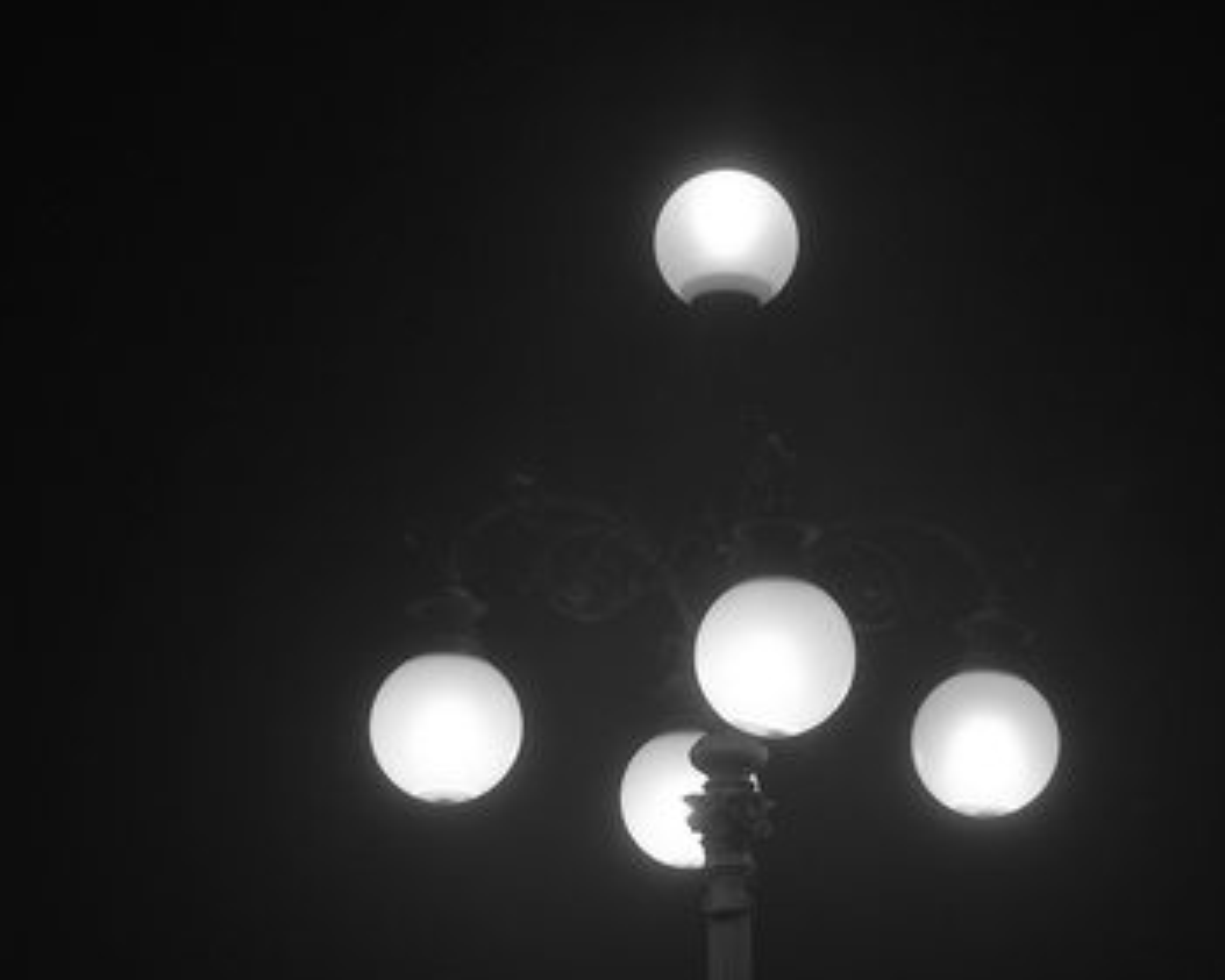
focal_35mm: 96
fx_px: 3481
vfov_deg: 16.0
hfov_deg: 19.9
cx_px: 754
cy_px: 649
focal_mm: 40
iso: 220
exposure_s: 1/125
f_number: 5.6
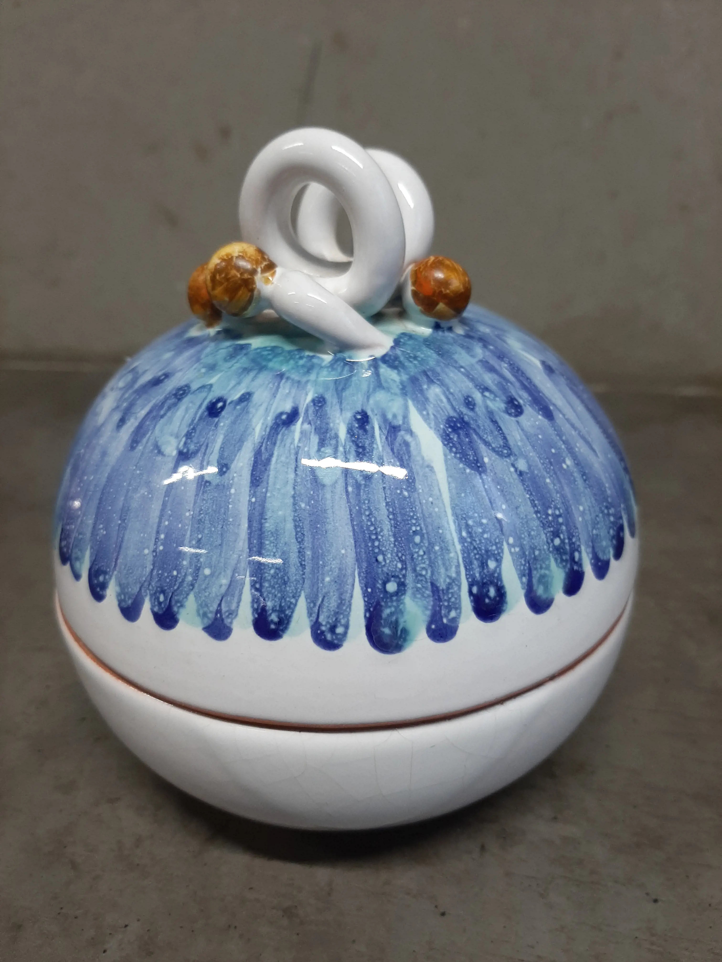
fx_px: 723
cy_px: 481
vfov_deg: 67.3
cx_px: 361
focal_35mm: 26
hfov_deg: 53.1
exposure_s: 1/50
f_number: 1.7
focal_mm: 3.93
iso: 64
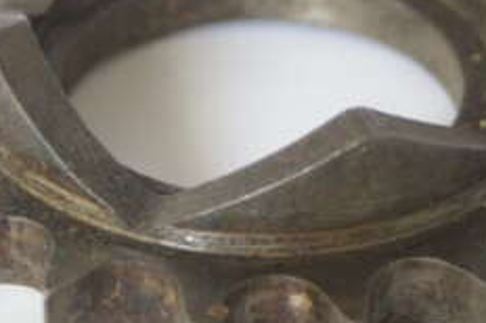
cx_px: 270
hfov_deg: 6.6
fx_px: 4193
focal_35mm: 311
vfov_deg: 4.4
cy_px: 78
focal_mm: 80
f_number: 8
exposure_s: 1/20
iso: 800
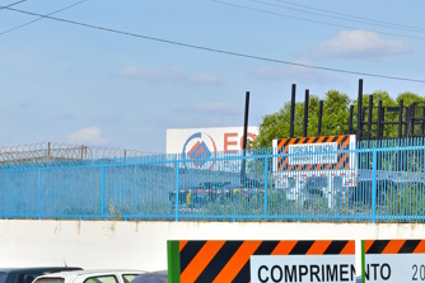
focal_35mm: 115
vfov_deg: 11.8
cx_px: 87
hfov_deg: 17.6
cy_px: 301
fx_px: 1358
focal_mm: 48
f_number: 16
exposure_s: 1/15
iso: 100
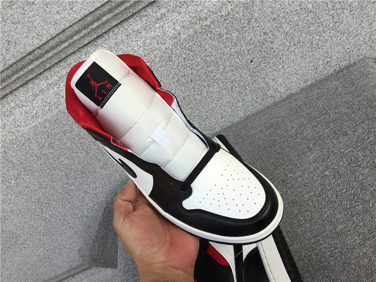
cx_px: 188
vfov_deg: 45.4
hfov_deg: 58.4
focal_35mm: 31
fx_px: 337
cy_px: 141
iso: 25
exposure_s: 1/627
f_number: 2.4
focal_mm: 3.3
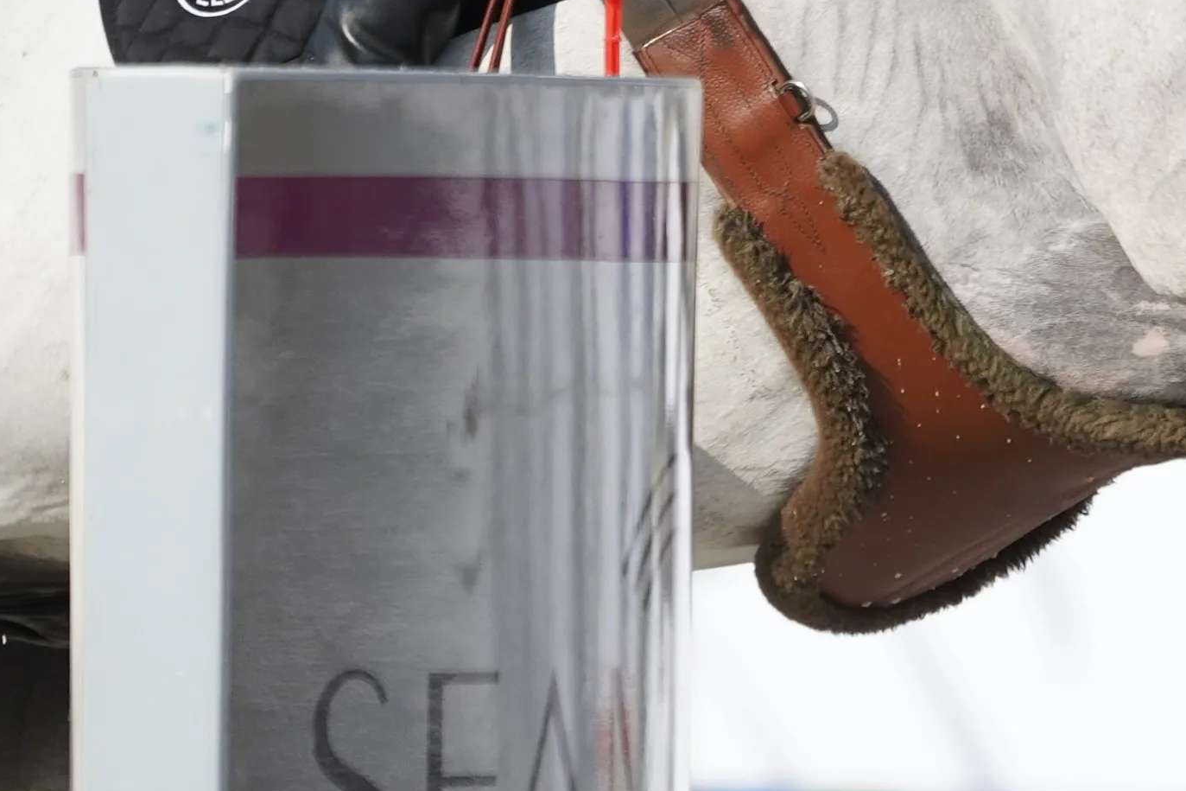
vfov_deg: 1.2
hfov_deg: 1.8
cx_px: 1130
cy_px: -191
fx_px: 37484
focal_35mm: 1138
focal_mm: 294
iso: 640
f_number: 5.6
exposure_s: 1/2500
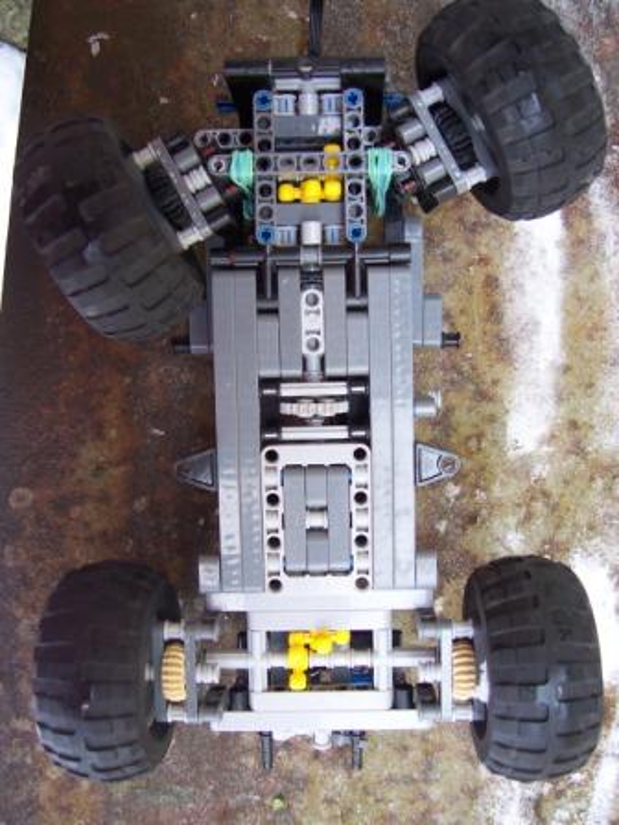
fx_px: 858
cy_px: 412
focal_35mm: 36
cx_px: 310
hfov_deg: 39.7
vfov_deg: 51.4
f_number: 3
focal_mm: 6
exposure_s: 1/30
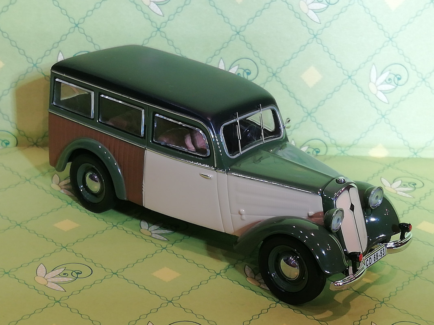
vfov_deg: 21.6
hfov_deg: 28.6
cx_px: 217
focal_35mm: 68
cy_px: 162
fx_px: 852
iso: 125
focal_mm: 3.46
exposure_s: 1/33.3
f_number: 2.2
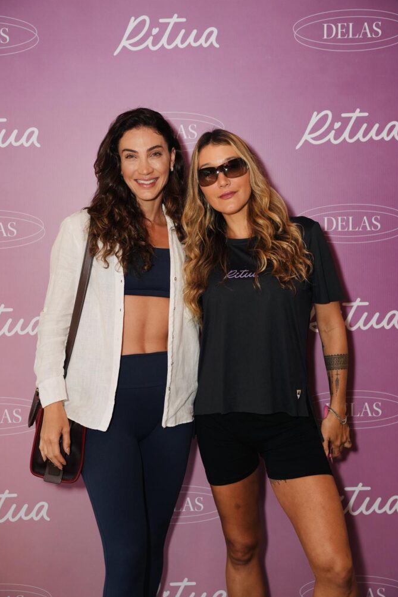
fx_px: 851
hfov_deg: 26.3
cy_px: 301
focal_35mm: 51
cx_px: 198
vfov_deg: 38.7
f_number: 4.5
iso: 1600
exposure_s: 1/200
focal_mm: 50.3
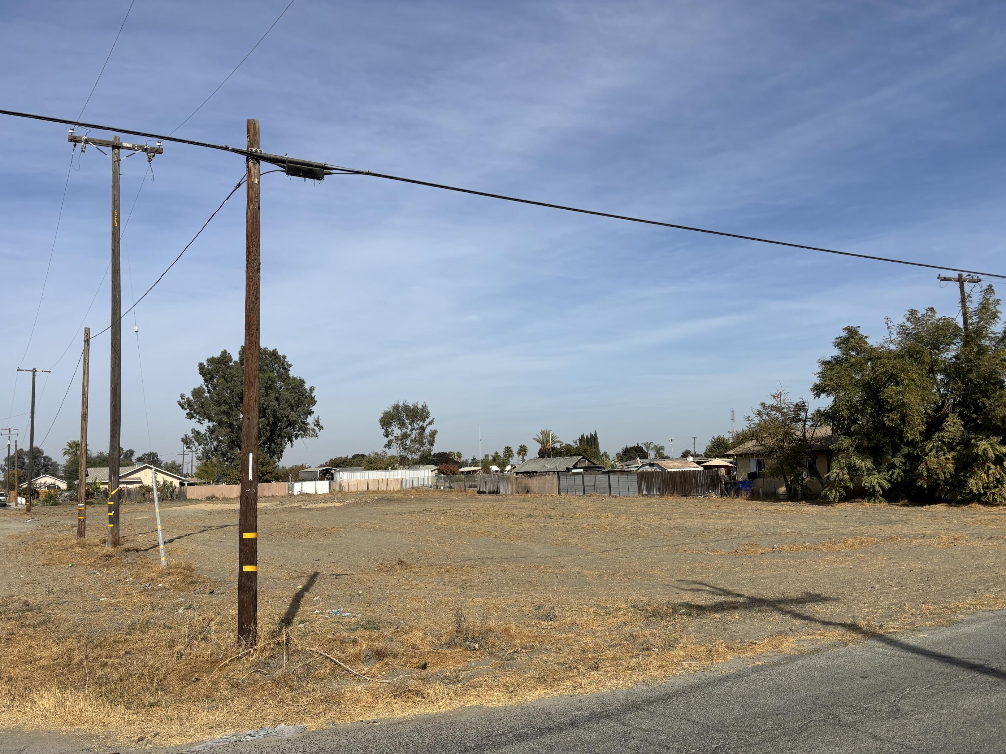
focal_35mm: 28
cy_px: 405
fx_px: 814
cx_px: 508
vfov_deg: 49.7
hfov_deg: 63.4
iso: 50
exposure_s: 1/5348
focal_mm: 5.96
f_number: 1.6
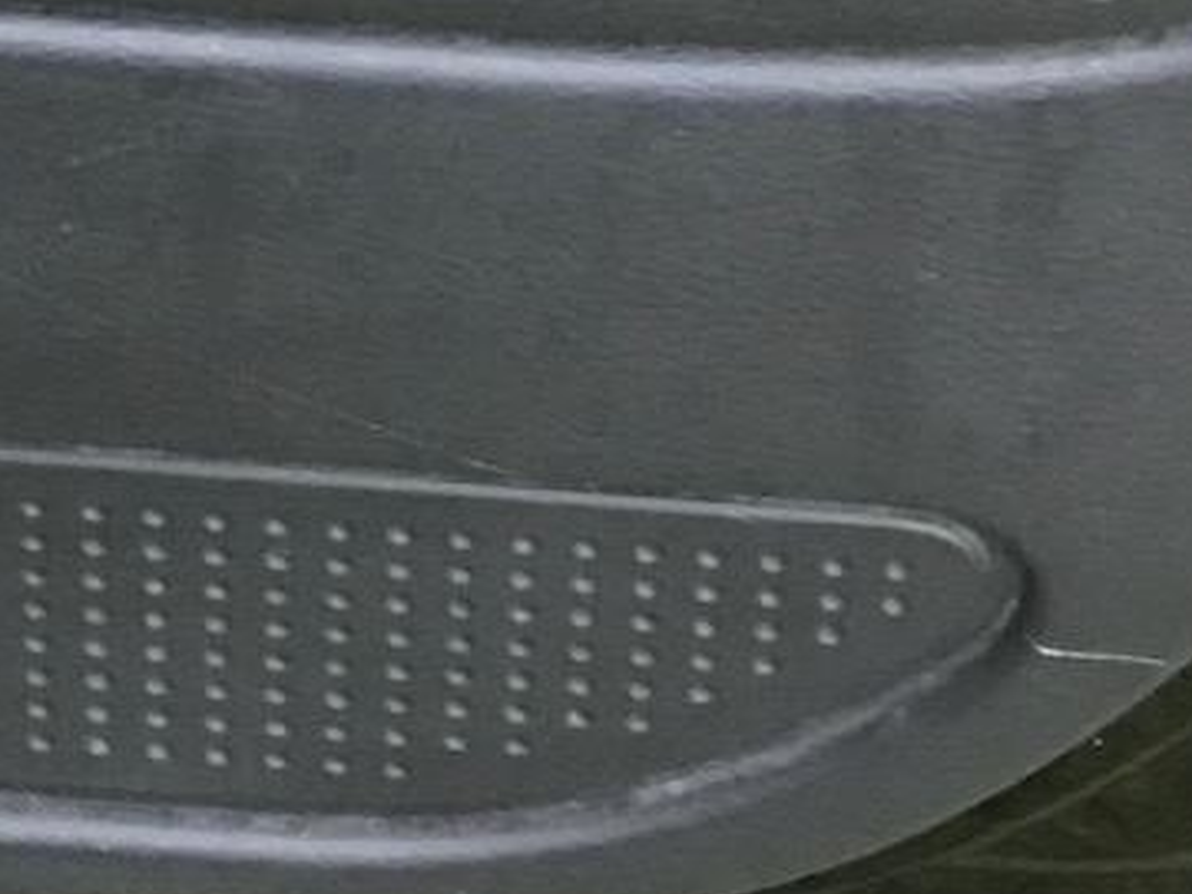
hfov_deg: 12.5
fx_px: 5406
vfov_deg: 8.6
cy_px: -1215
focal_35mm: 157
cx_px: 285
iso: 100
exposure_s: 1/11
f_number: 1.8
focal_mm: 3.99
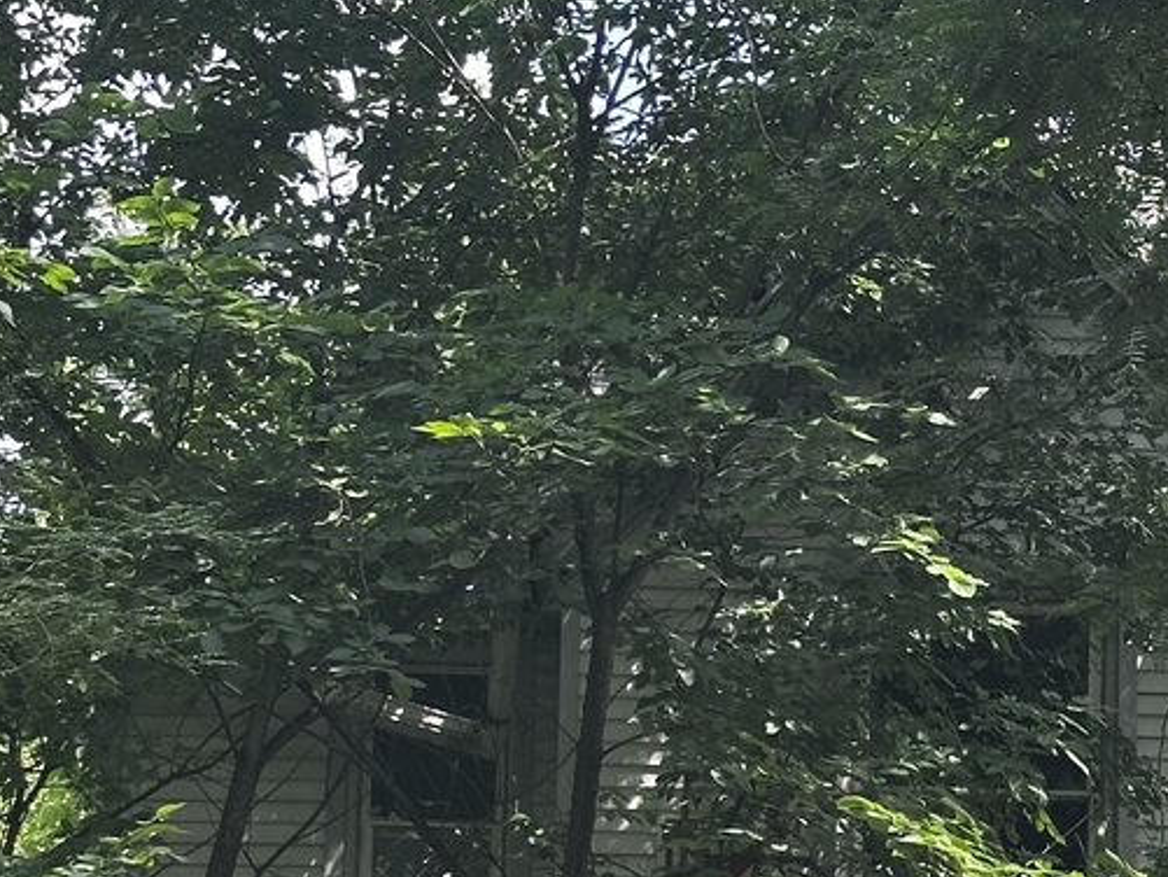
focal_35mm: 138
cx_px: 858
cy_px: 1099
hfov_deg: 14.2
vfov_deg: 10.5
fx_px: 4657
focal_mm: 6.86
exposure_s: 1/384
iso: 64
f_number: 1.78
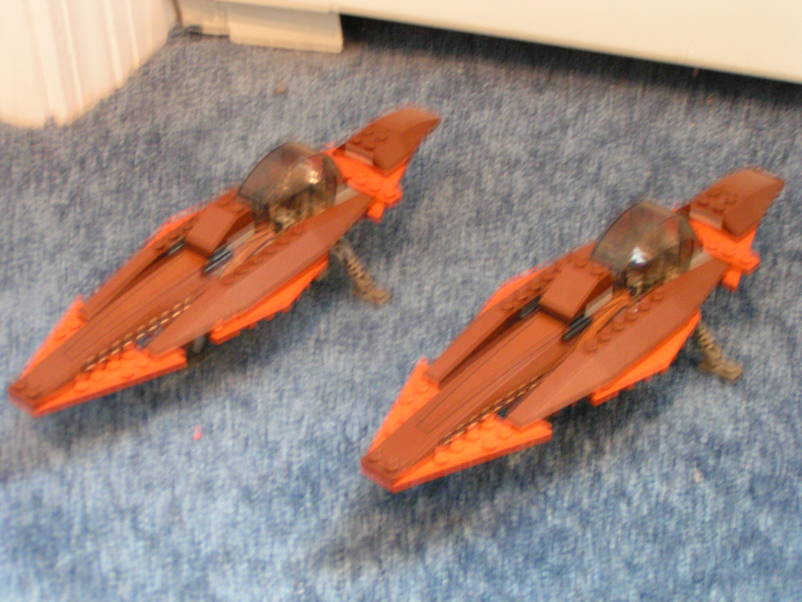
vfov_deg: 21.6
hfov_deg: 28.6
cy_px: 301
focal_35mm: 68
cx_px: 401
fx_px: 1575
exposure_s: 1/2
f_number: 3.2
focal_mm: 10.5
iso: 200
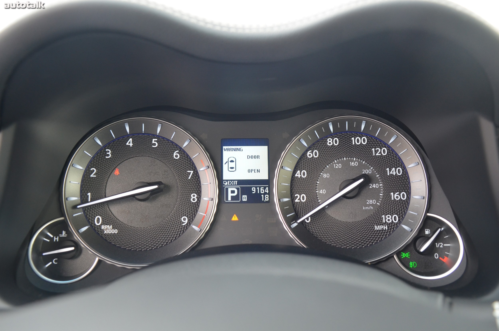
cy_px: 166
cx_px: 250
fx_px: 456
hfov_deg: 57.3
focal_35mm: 33
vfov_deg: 39.8
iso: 720
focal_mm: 22
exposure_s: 1/60
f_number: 4
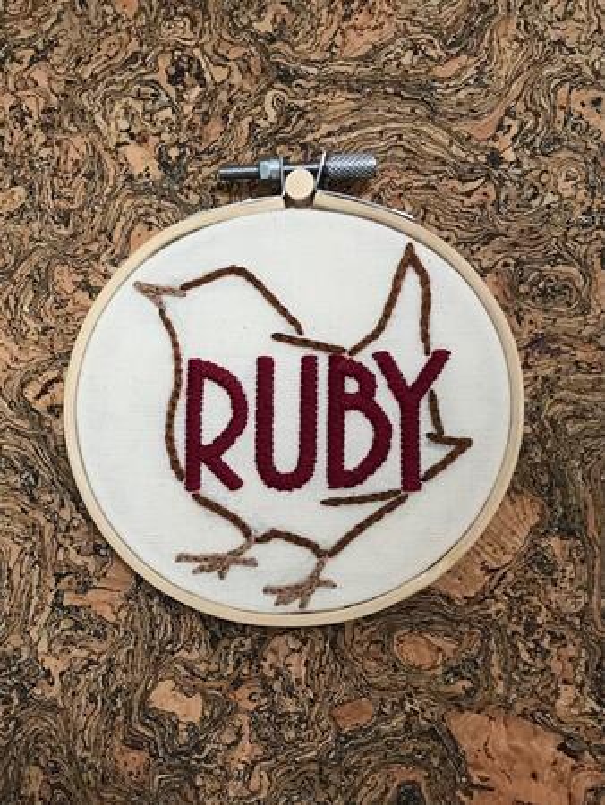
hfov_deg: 49.8
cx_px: 302
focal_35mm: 28
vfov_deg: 63.4
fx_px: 652
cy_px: 402
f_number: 1.8
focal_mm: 3.99
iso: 32
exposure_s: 1/25
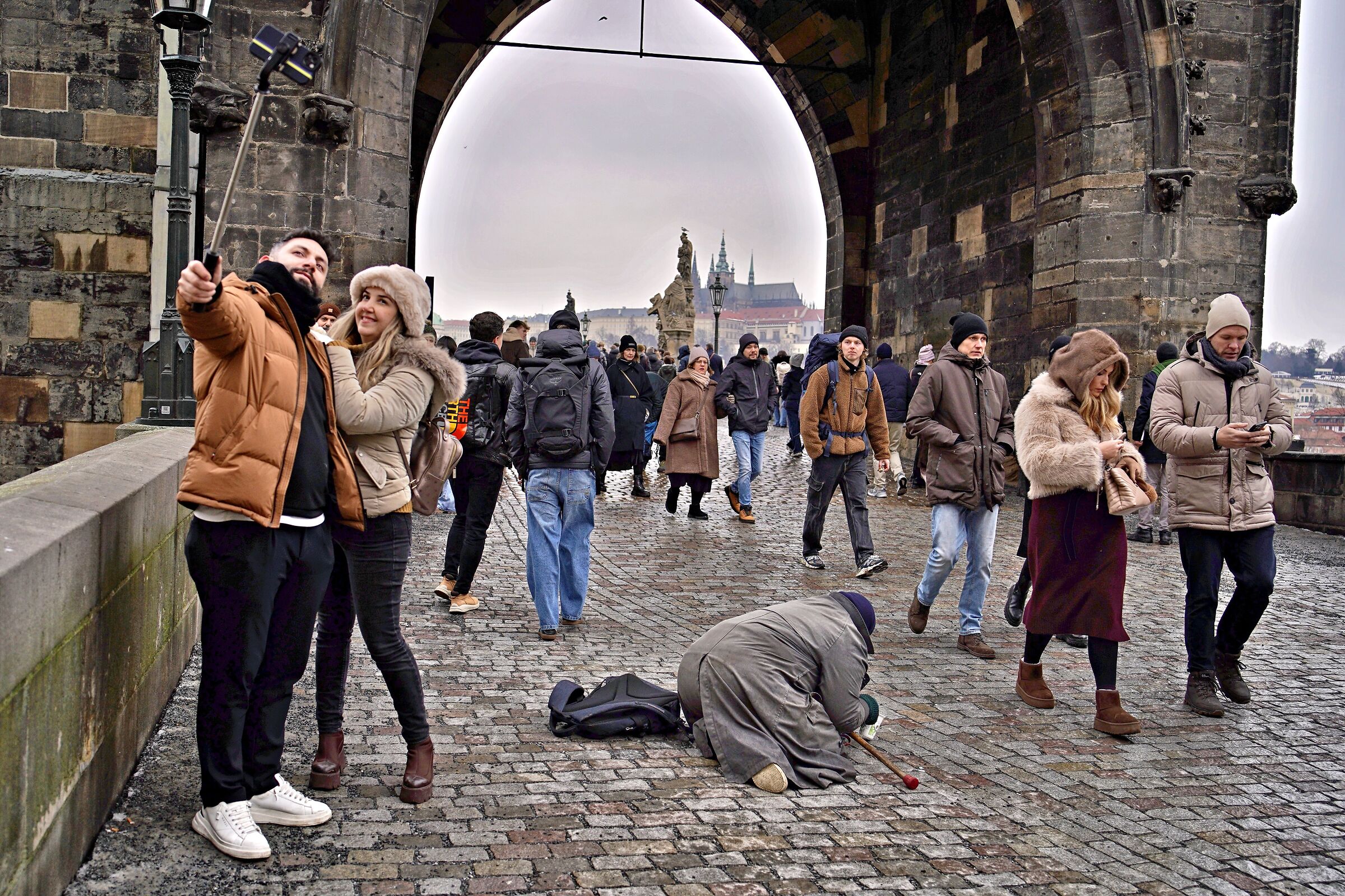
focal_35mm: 35
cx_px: 672
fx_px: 1308
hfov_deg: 54.4
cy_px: 448
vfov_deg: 37.9
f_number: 4
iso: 100
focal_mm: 35
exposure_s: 1/400
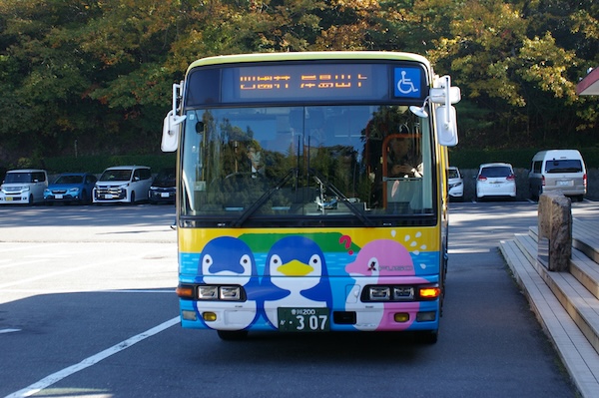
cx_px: 300
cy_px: 199
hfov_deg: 29.9
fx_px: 1122
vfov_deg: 20.1
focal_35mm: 68
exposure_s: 1/350
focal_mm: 45
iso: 400
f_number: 4.5
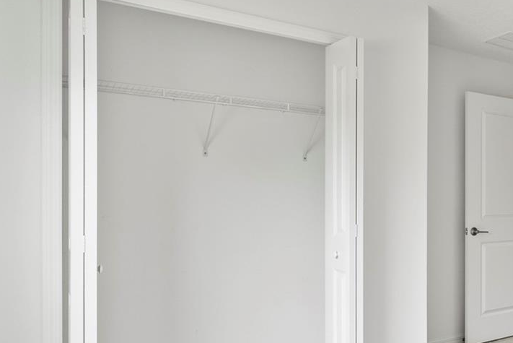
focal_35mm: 36
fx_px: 513
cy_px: 203
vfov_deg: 36.8
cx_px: 539
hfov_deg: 43.5
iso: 400
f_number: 8
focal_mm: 16
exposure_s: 1/5
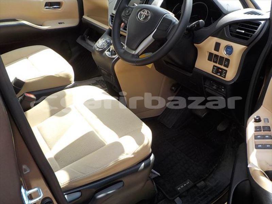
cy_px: 102
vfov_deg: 46.8
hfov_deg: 60.0
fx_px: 236
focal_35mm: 30
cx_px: 136
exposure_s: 1/250
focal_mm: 4.1
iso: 125
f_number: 3.3
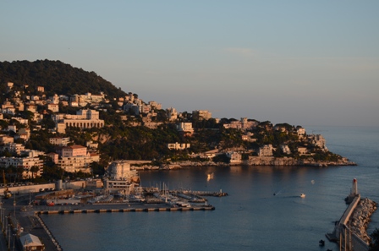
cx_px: 190
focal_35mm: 72
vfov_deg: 18.9
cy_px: 126
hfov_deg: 28.1
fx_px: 757
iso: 100
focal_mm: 48
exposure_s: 1/200
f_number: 5.3
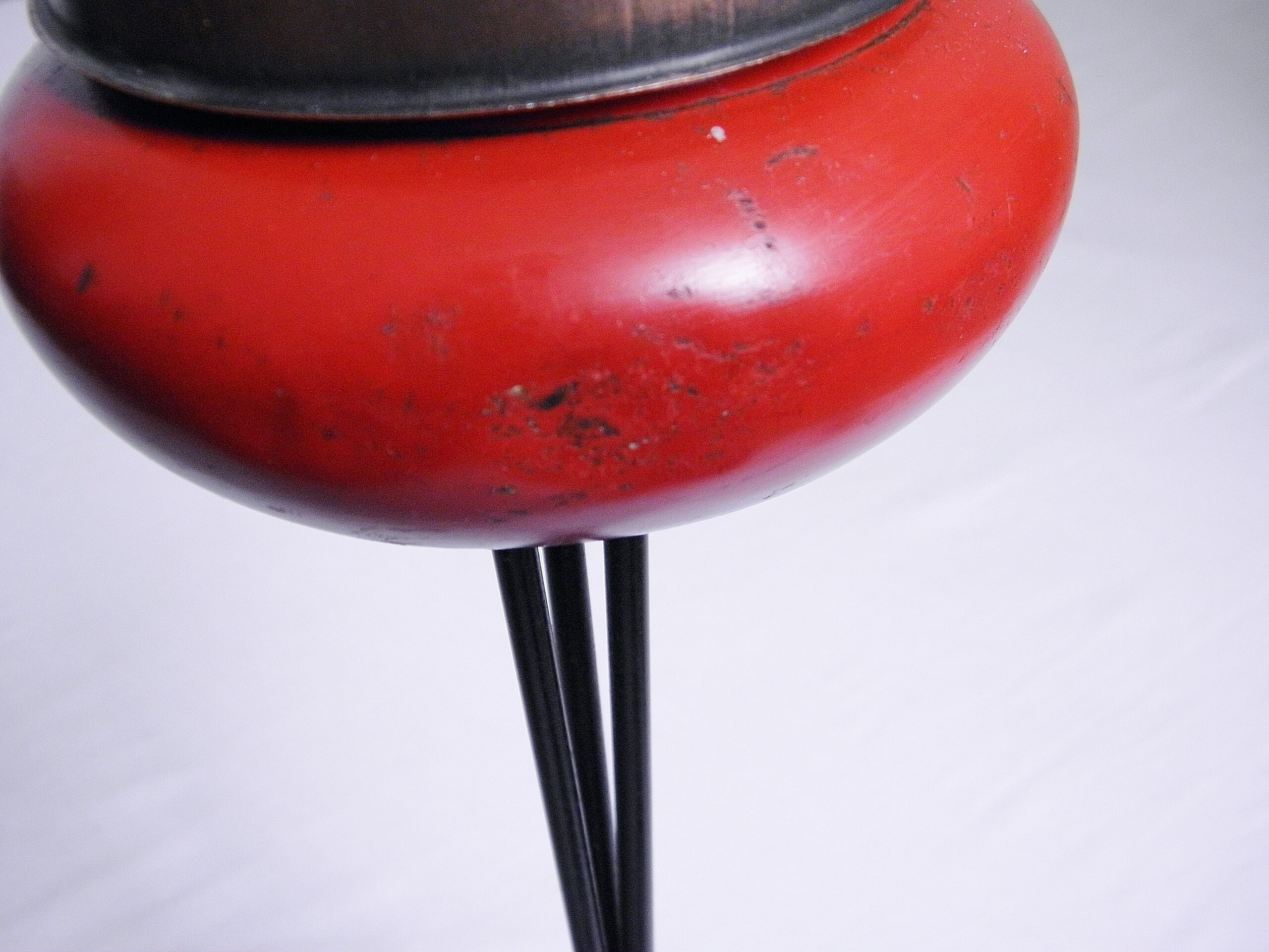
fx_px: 1393
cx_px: 634
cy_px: 476
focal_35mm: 38
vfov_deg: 37.7
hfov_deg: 49.0
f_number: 3.7
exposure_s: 1/30
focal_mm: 6.8
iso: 200
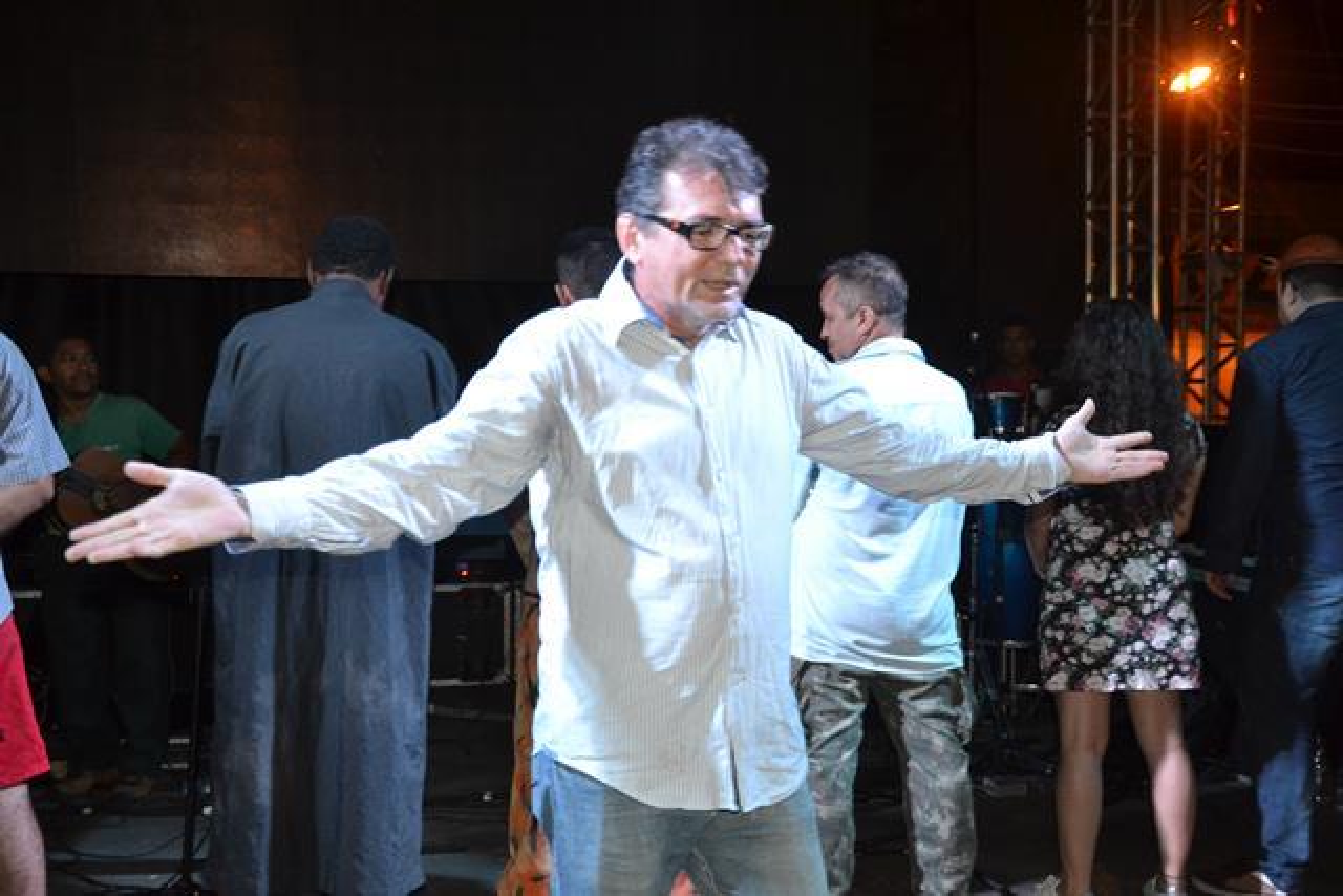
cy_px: 448
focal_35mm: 36
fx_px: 1343
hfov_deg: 53.1
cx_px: 672
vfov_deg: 36.9
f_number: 3.8
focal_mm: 24
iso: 1400
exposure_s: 1/60
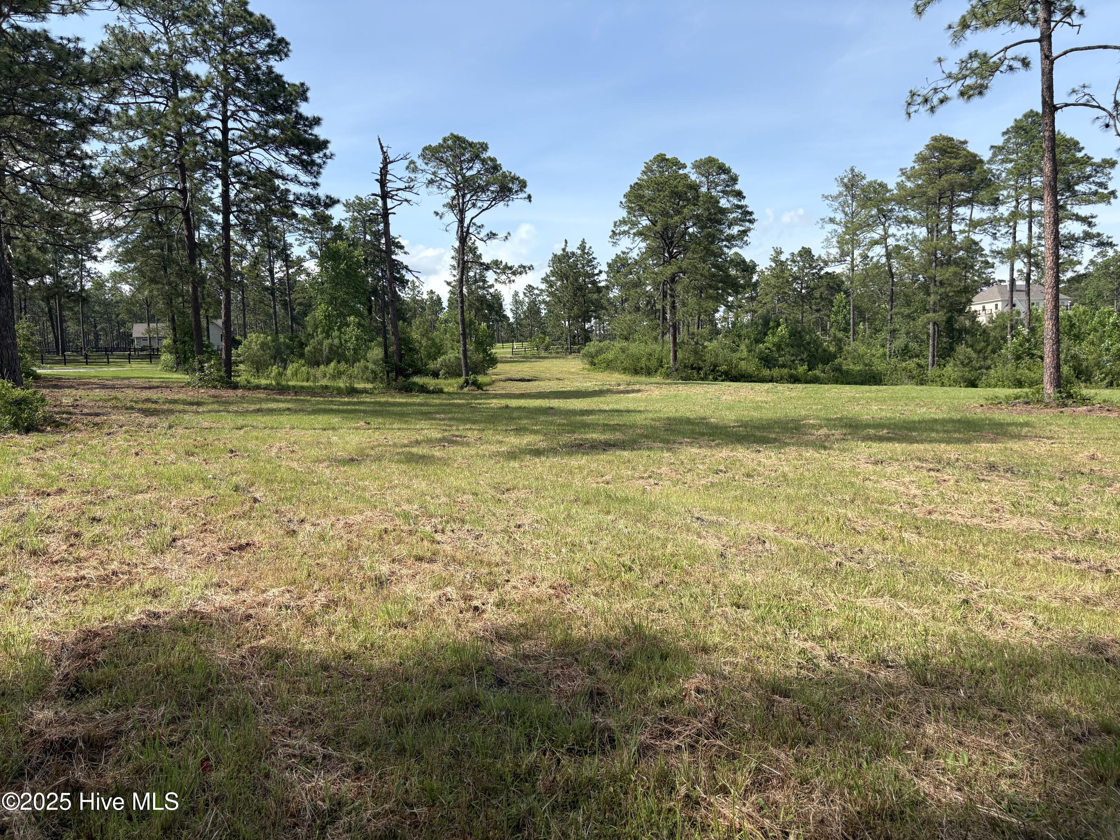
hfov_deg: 67.3
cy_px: 420
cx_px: 560
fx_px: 841
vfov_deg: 53.1
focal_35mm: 26
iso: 50
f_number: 1.6
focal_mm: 5.96
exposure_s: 1/2283
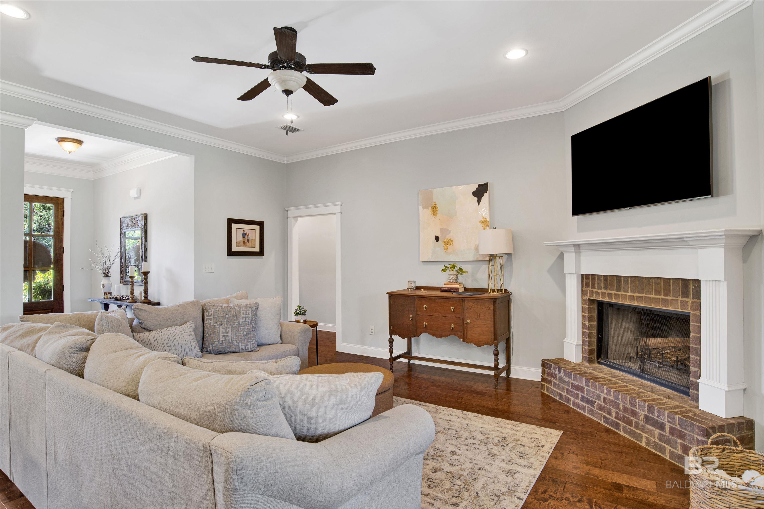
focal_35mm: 18
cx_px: 382
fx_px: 382
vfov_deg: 67.4
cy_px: 254
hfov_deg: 90.0
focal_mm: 18
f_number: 11
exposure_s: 1/3
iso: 200
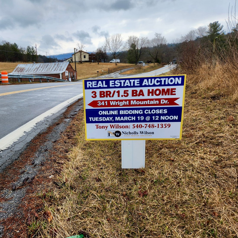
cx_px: 81
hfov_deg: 56.2
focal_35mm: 28
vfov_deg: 57.3
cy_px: 121
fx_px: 218
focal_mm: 5.4
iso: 20
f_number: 1.8
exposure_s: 1/675
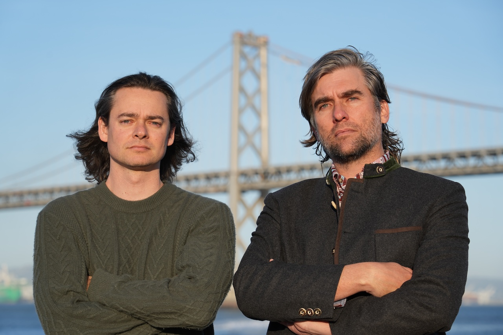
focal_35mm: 102
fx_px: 1425
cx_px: 252
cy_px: 168
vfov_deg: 13.4
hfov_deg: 20.0
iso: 100
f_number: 5.6
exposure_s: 1/320
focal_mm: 102
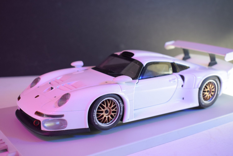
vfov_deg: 26.5
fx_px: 330
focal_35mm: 51
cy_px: 78
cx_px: 116
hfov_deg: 38.9
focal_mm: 34
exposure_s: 1/250
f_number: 5.6
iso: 800
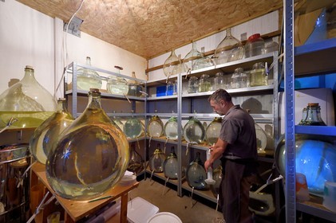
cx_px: 168
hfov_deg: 104.3
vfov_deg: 81.1
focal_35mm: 14
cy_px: 112
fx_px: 131
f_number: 7.1
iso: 1600
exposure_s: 1/2.5
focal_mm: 14
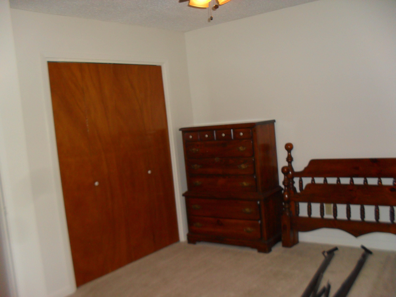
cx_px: 198
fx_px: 400
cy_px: 148
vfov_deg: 40.7
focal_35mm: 35
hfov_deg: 52.6
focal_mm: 6.3
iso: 200
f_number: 3.2
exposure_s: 1/45
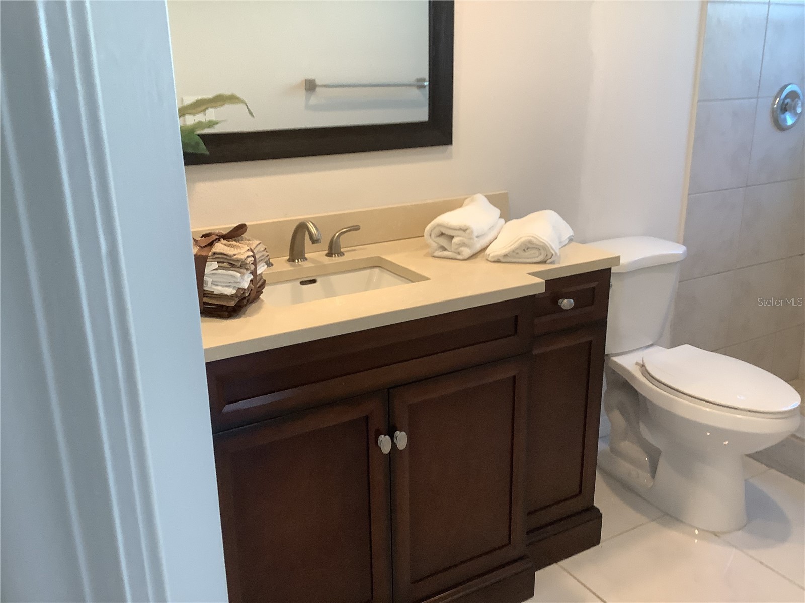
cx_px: 402
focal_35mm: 31
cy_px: 302
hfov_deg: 58.4
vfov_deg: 45.4
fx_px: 721
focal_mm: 3.3
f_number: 2.4
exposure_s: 1/60
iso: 100
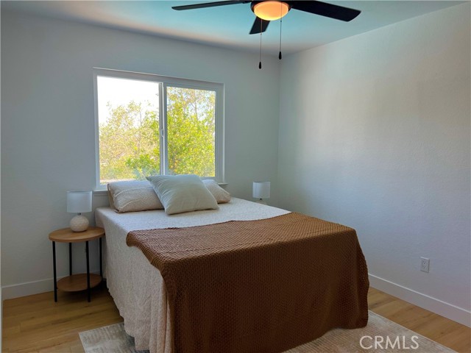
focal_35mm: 26
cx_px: 236
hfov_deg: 67.3
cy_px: 176
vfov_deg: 53.1
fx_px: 354
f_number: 1.5
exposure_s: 1/148
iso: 32
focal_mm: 5.7
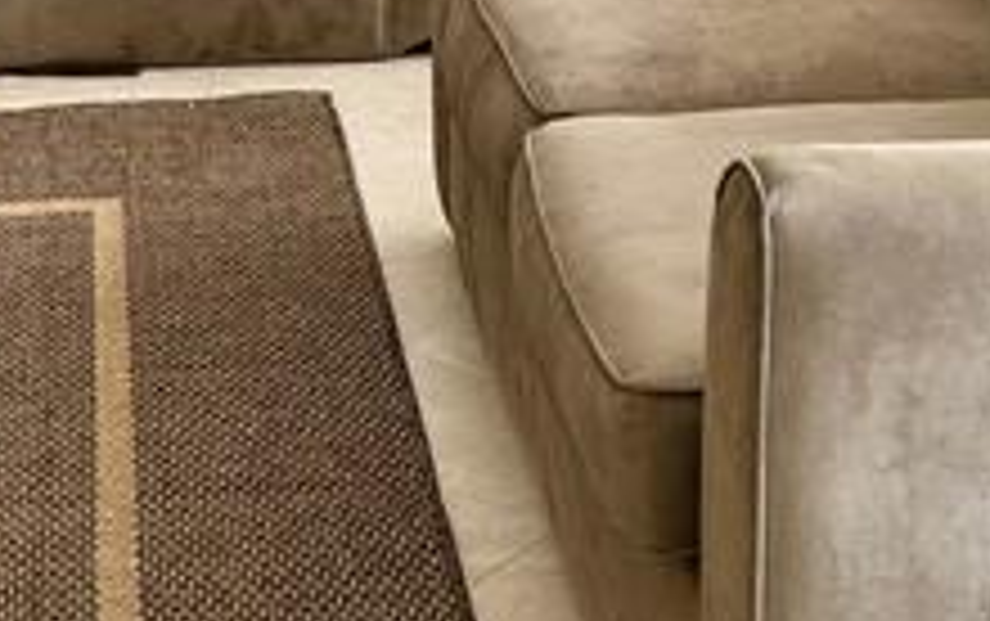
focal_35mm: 100
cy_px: -522
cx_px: 369
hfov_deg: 20.7
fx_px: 2701
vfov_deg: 12.0
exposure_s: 1/120
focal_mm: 5.7
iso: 50
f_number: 1.5
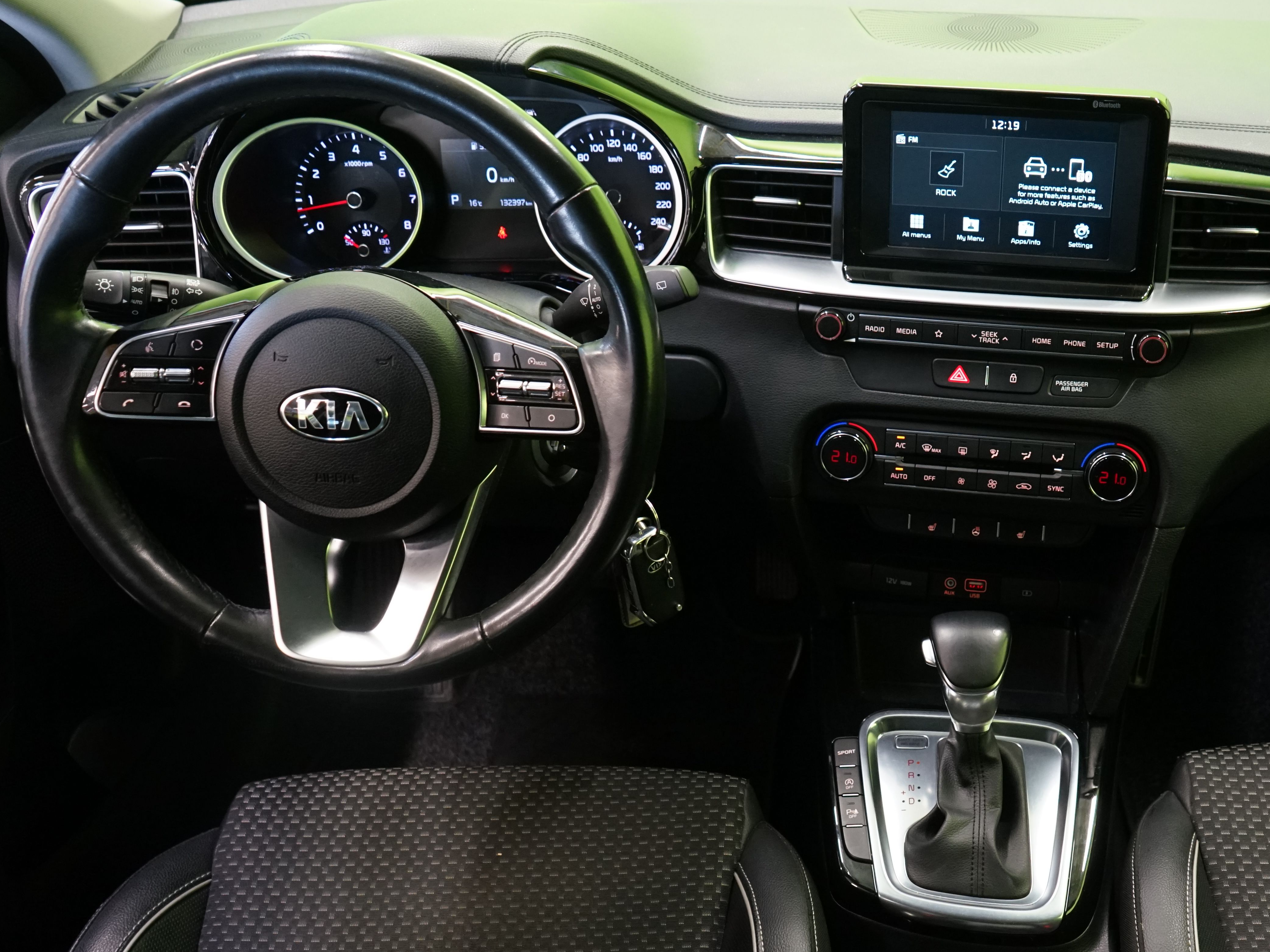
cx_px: 902
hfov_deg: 45.7
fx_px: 1468
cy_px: 567
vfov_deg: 35.8
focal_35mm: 40
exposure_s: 1/25
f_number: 5
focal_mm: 29
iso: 2500
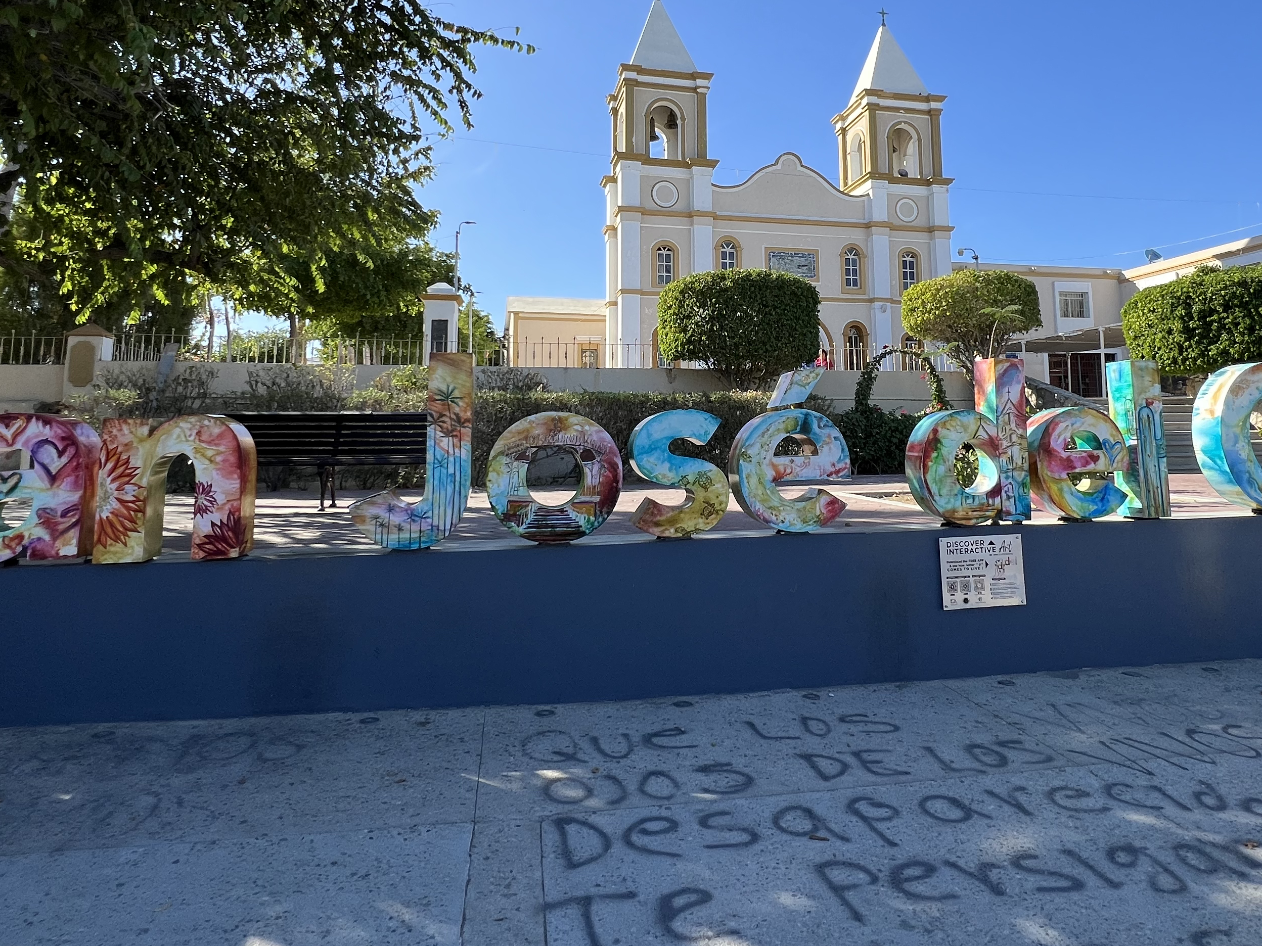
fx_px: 766
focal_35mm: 21
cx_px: 702
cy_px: 334
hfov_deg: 78.7
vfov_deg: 62.2
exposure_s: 1/1085
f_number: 1.8
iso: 32
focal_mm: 1.57
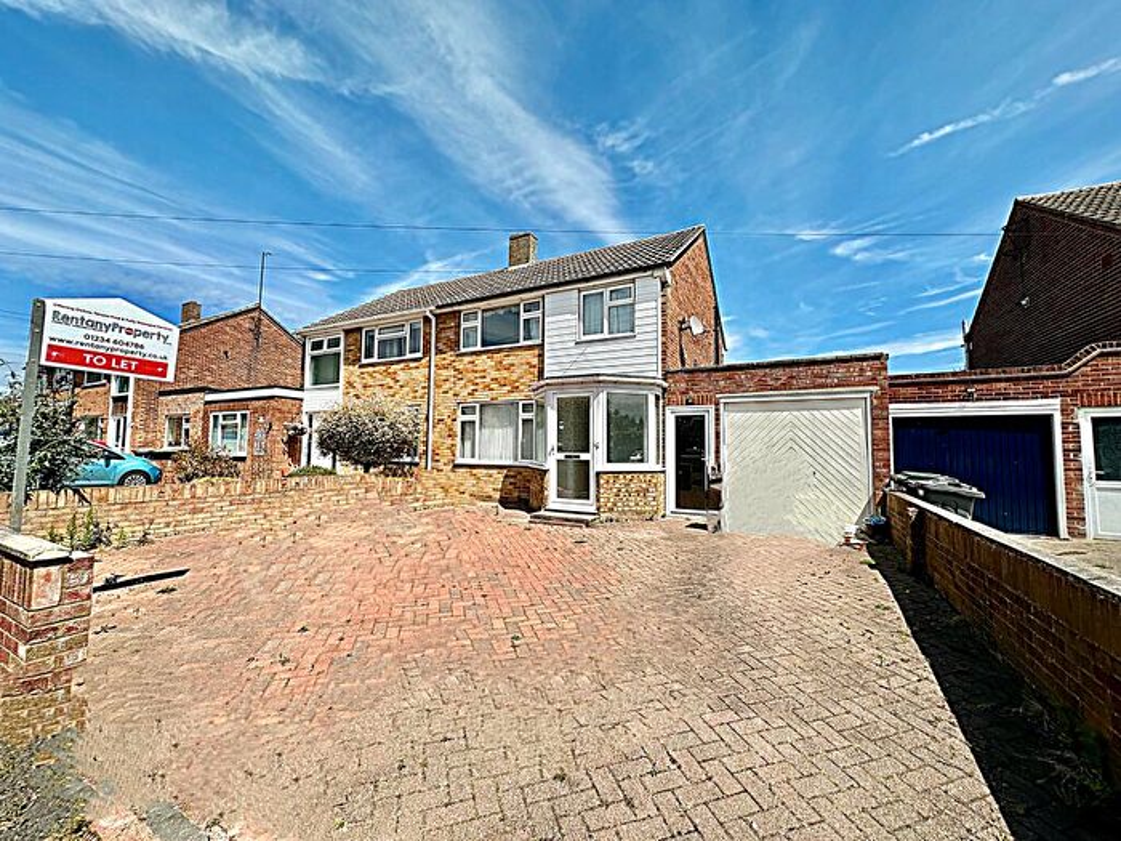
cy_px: 420
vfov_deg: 85.7
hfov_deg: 102.1
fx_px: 453
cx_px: 560
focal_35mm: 14
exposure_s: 1/2817
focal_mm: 2.22
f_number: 2.2
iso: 50
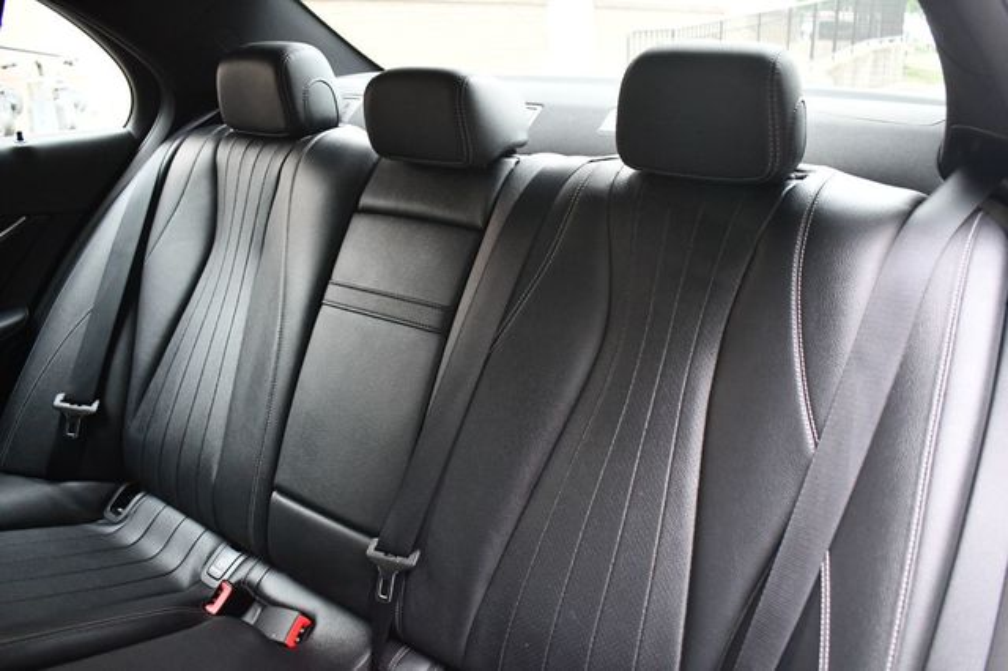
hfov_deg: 62.0
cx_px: 504
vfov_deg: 43.6
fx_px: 840
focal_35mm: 30
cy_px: 336
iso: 5000
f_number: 3.8
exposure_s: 1/60
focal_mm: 20
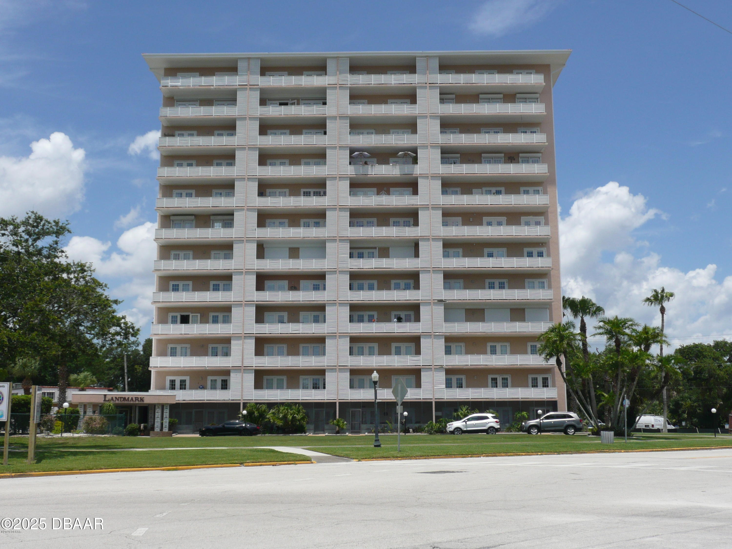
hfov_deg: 49.0
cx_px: 366
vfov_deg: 37.7
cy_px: 274
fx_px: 804
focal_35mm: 38
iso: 100
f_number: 9
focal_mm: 6.2
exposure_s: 1/400
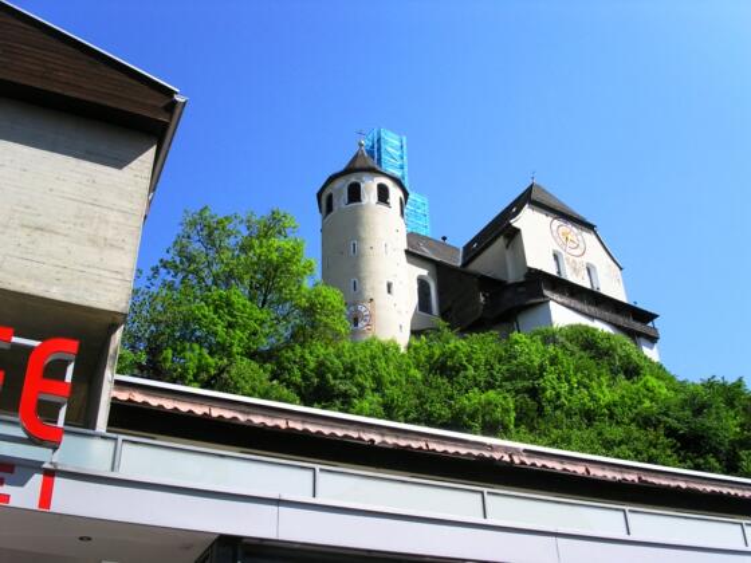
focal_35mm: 38
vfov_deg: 37.7
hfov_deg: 49.0
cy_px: 282
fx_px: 824
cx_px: 376
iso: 100
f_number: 5.6
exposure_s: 1/350
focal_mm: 7.8
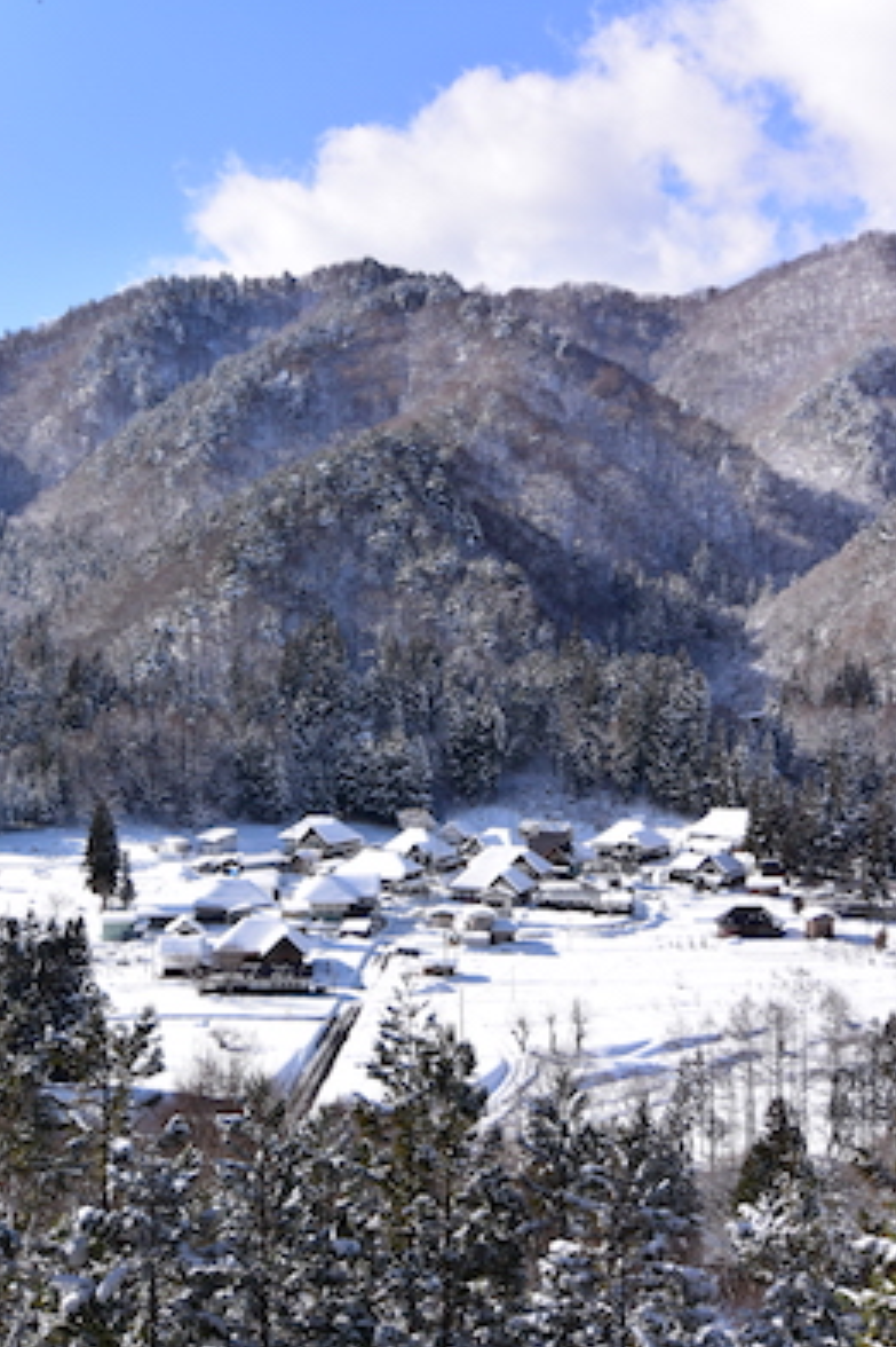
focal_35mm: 47
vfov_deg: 41.9
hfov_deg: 28.6
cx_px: 448
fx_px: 1756
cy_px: 680
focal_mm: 17.1
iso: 160
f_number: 4.5
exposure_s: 1/800
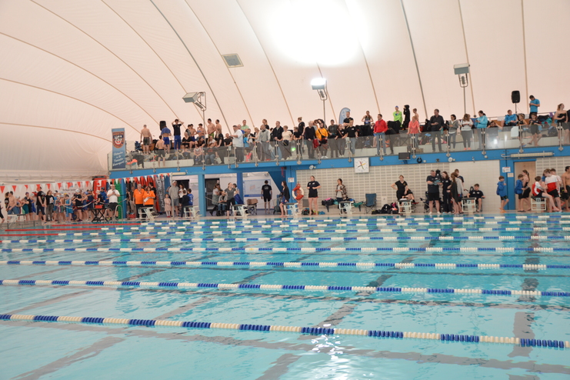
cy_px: 190
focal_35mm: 39
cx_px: 285
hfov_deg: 49.6
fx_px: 617
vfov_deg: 34.2
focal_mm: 26
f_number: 4
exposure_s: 1/60
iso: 400
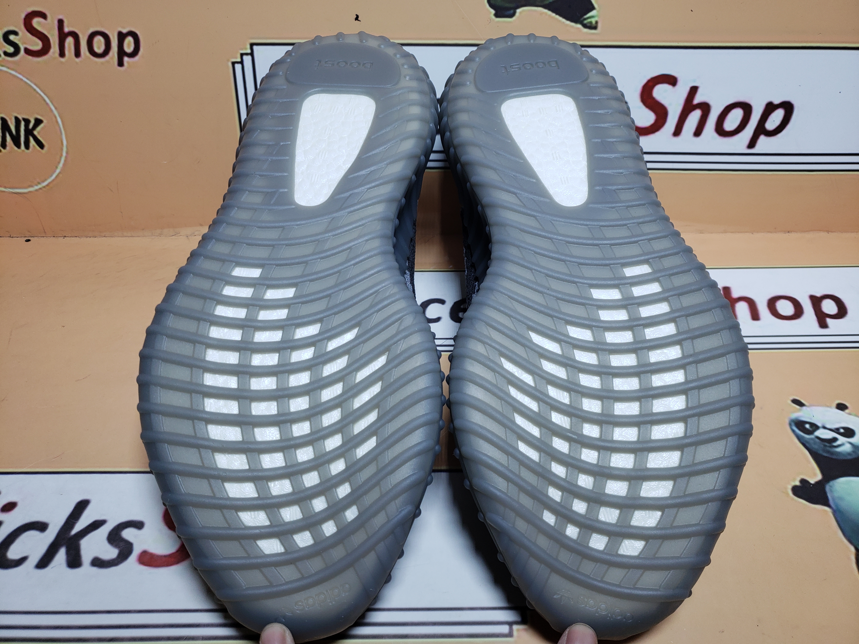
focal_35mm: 26
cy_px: 322
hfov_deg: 67.3
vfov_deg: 53.1
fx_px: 645
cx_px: 430
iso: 50
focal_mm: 4.3
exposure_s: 1/682
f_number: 1.5
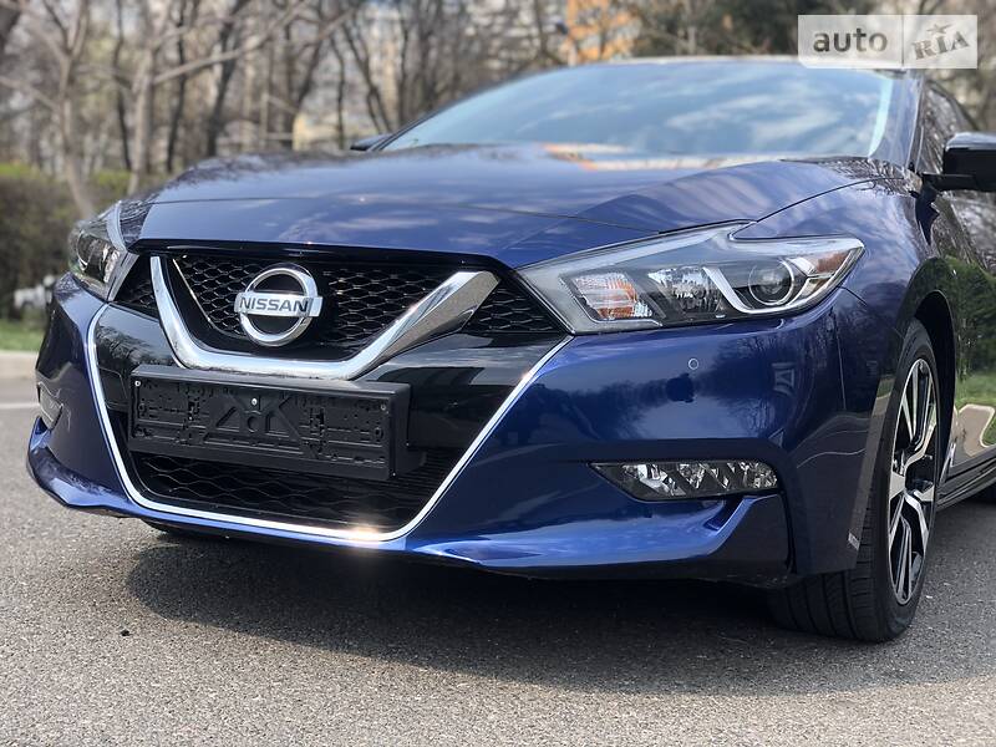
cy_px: 374
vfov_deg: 28.0
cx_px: 498
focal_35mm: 52
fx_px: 1496
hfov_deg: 36.8
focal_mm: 6
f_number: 2.4
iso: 16
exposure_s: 1/235
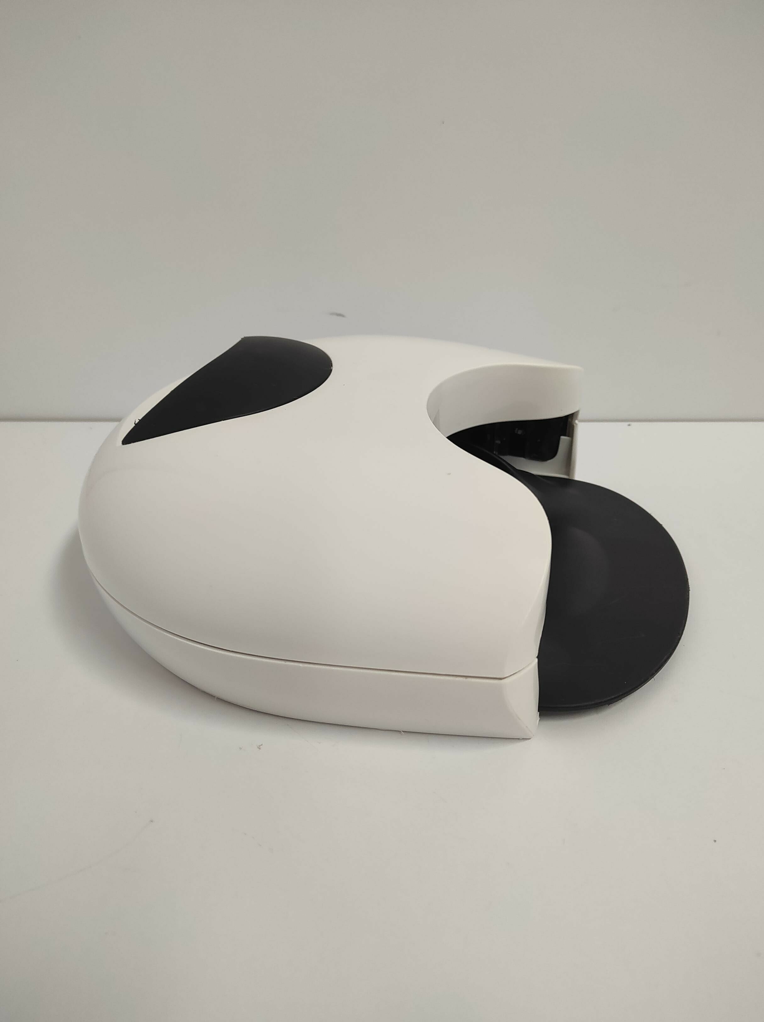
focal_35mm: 25
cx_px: 382
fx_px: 737
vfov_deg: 69.4
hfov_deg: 54.8
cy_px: 511
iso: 402
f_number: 1.89
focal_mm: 5.43
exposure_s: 1/50
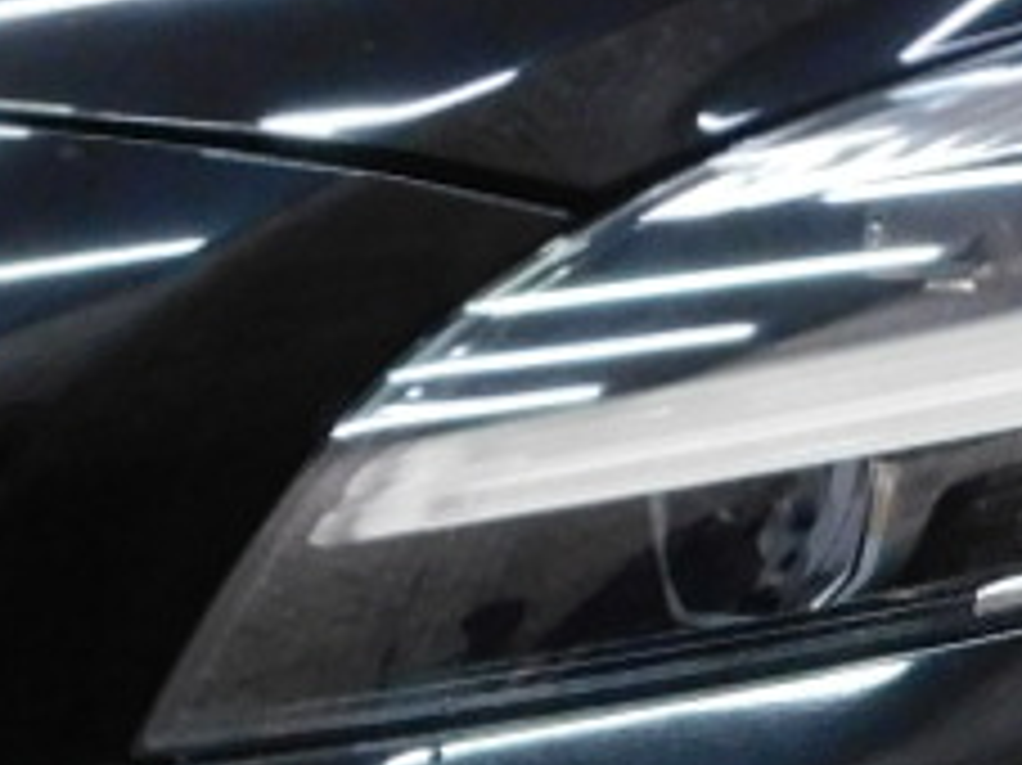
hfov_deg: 12.0
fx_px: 4780
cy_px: 900
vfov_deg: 9.0
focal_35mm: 162
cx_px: 1166
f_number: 3
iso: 320
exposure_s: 1/30
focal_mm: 4
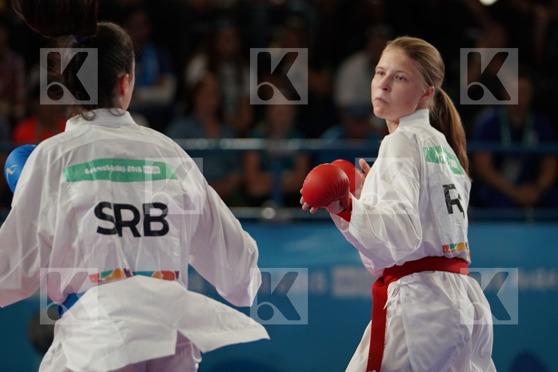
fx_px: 3766
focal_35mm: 243
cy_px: 186
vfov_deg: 5.7
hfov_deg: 8.5
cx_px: 279
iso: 1000
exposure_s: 1/1000
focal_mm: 162
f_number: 2.8
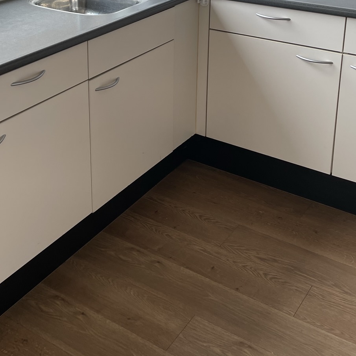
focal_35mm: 52
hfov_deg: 32.5
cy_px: 41
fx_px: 605
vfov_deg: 31.4
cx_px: 120
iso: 32
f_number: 1.6
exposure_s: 1/121
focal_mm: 4.2
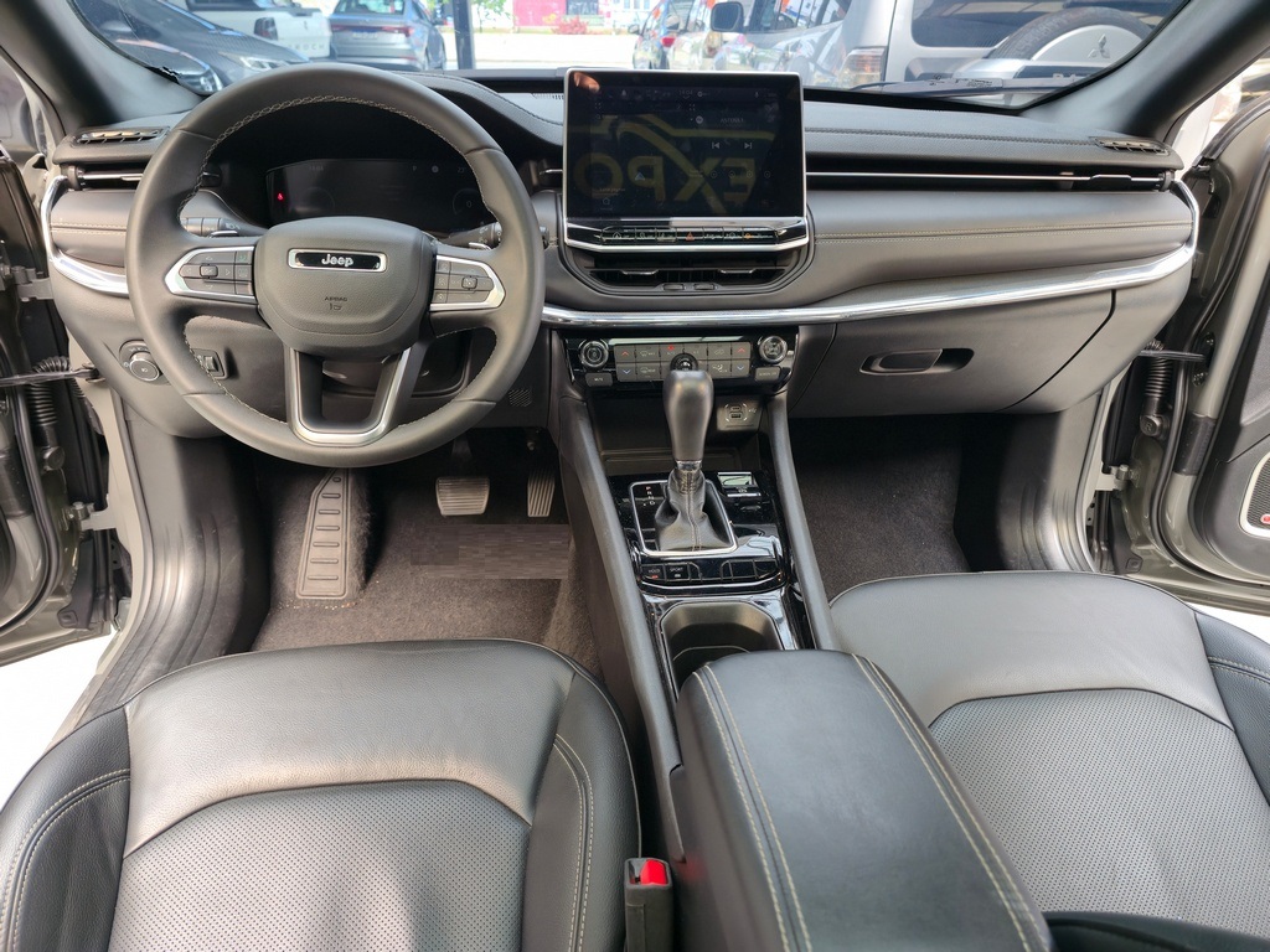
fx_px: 844
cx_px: 635
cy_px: 476
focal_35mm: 23
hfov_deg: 73.9
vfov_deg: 58.9
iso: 80
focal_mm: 6.3
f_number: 1.7
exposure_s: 1/60
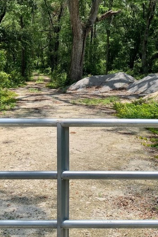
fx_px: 349
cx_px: 72
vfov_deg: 37.2
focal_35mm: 53
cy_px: 85
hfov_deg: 25.5
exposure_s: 1/1406
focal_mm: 4.25
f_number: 1.8
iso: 25
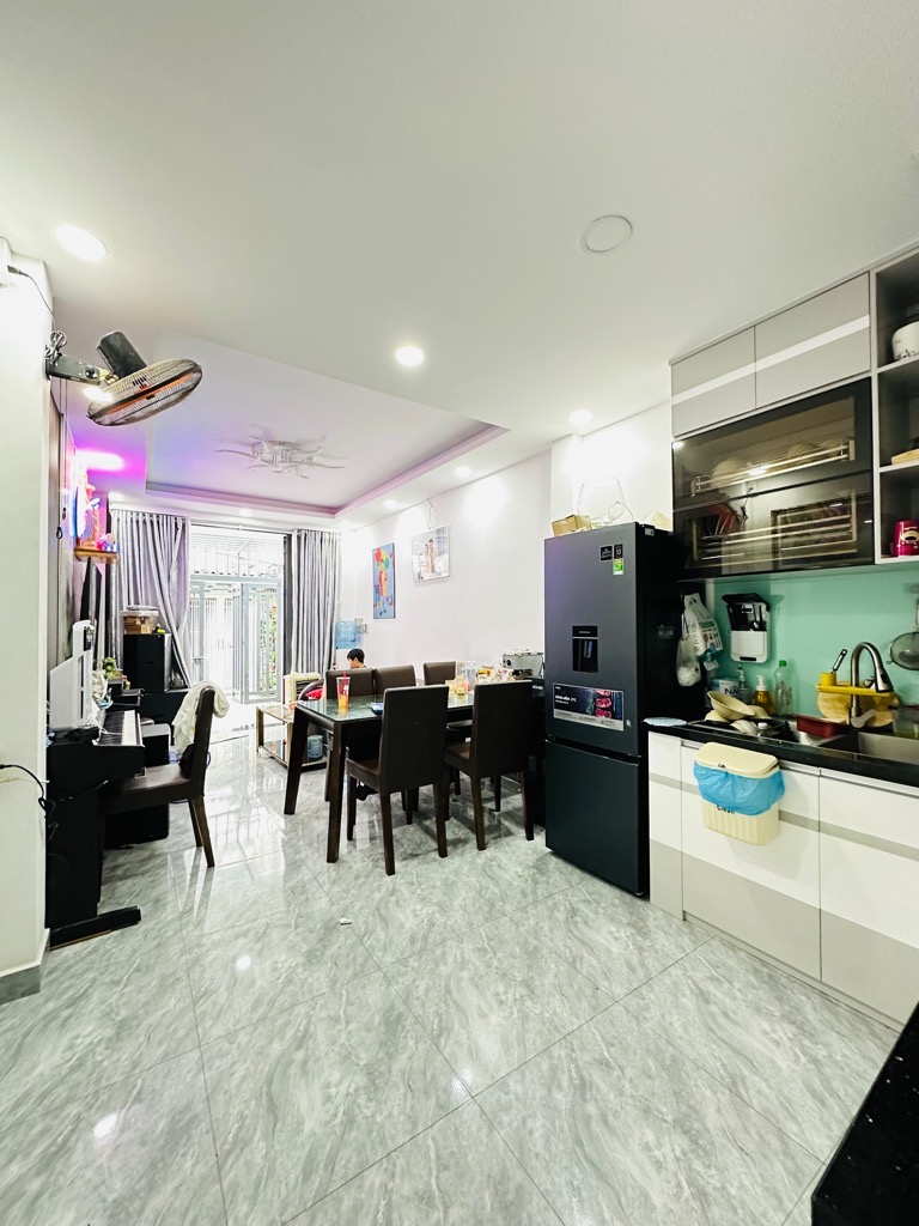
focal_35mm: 14
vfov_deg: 102.1
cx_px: 460
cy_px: 613
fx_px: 496
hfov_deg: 85.7
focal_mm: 2.22
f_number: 2.2
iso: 640
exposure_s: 1/50
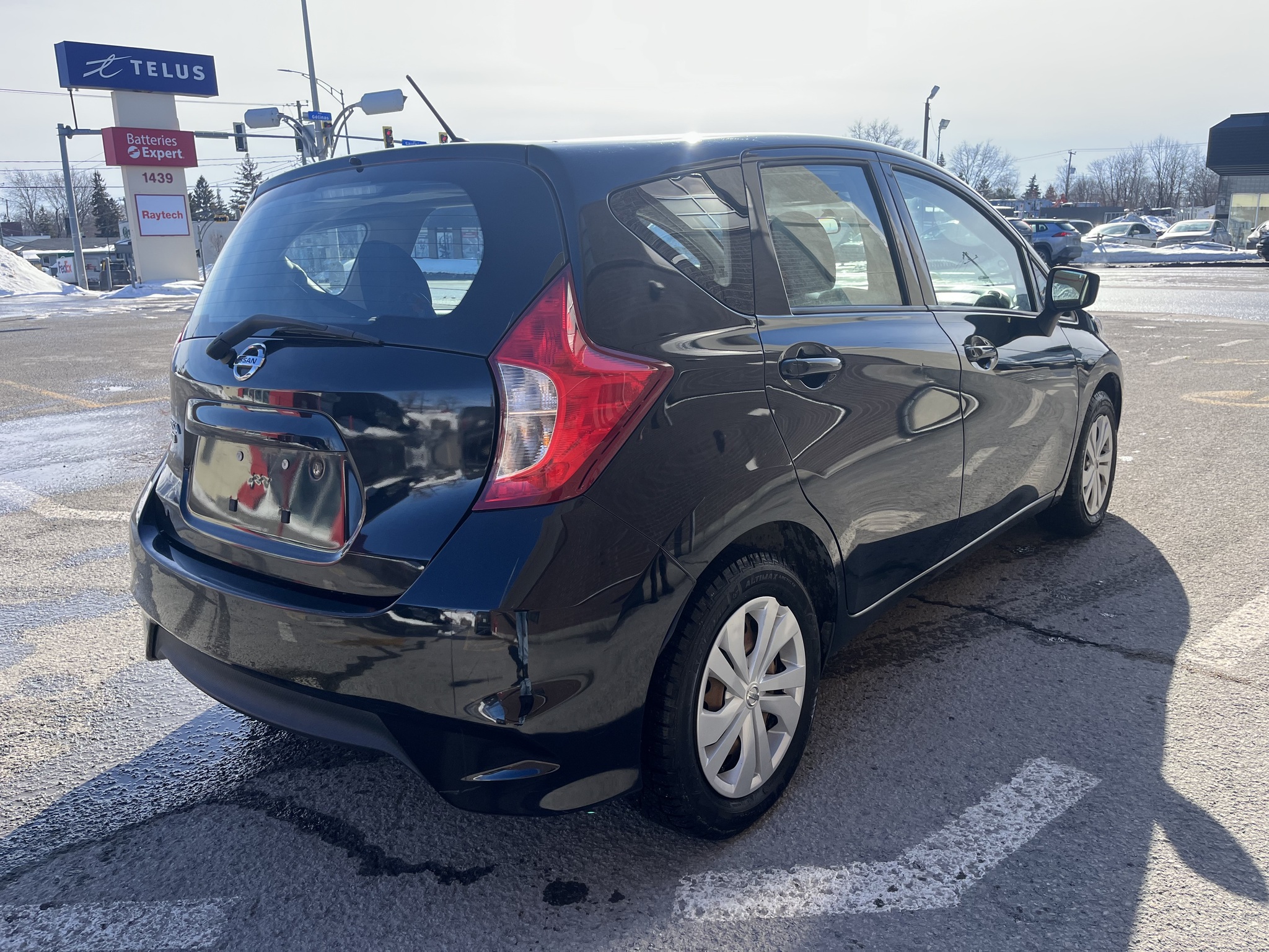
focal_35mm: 26
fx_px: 953
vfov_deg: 53.1
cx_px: 634
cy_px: 476
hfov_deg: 67.3
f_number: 1.6
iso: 50
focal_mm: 5.1
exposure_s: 1/1339
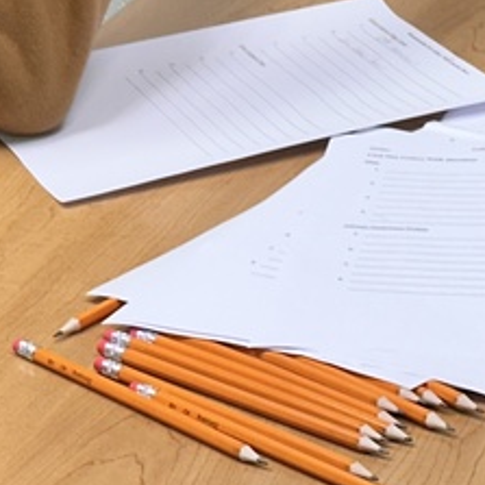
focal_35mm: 195
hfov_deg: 8.9
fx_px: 3091
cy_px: -231
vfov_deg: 8.8
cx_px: 439
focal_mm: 6.86
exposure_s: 1/60
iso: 64
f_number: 1.78
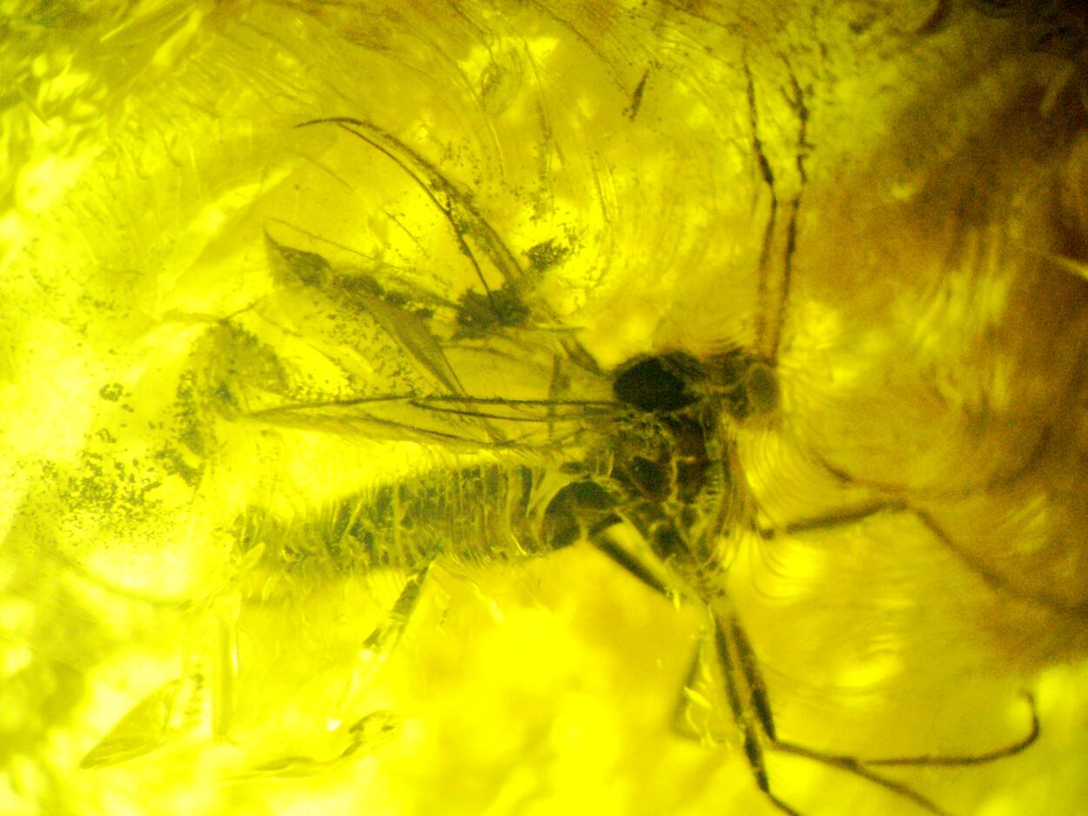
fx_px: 3301
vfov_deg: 14.1
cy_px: 408
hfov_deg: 18.7
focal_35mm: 105
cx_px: 544
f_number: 5
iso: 400
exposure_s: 1/100
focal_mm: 17.4
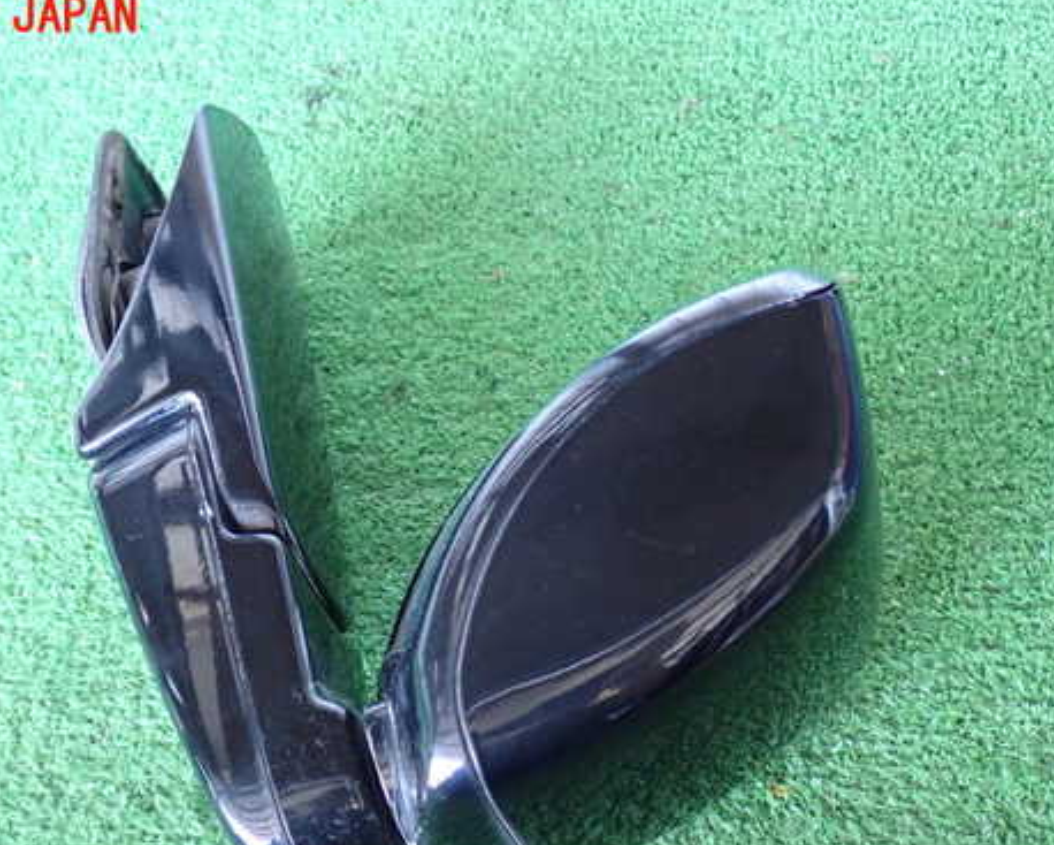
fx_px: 1436
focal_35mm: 46
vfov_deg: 32.7
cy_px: 507
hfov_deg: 40.1
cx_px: 410
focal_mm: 6.37
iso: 800
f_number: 2.5
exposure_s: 1/30
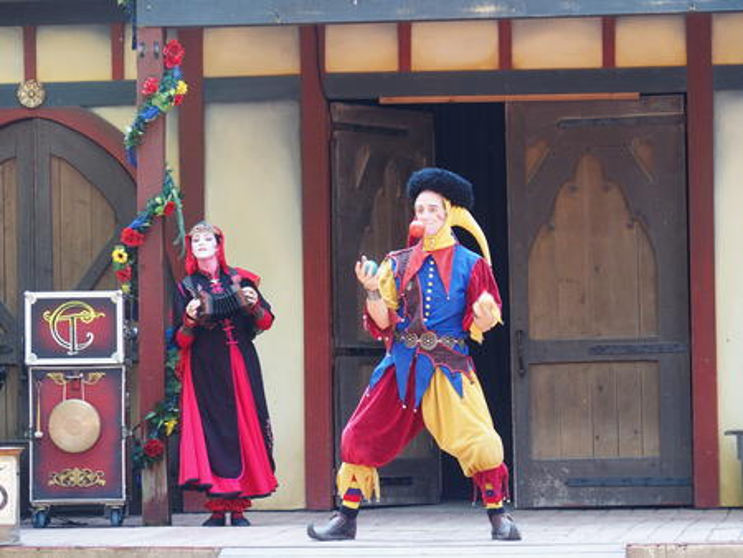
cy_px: 279
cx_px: 372
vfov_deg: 9.9
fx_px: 3221
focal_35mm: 150
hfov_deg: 13.2
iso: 320
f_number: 2.8
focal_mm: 31.8
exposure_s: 1/160
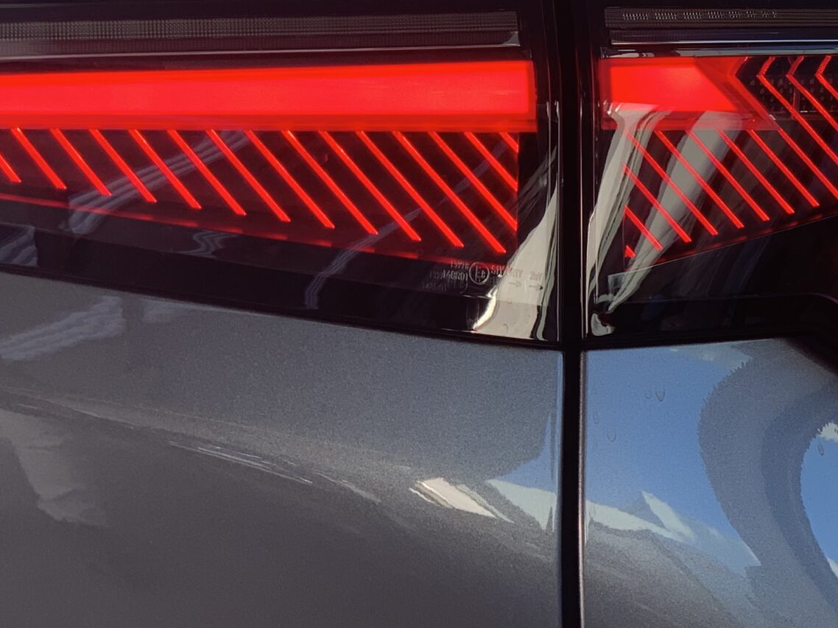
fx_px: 2832
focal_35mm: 117
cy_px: 239
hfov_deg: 16.5
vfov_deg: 12.6
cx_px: 831
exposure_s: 1/62
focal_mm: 6
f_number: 2.4
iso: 16
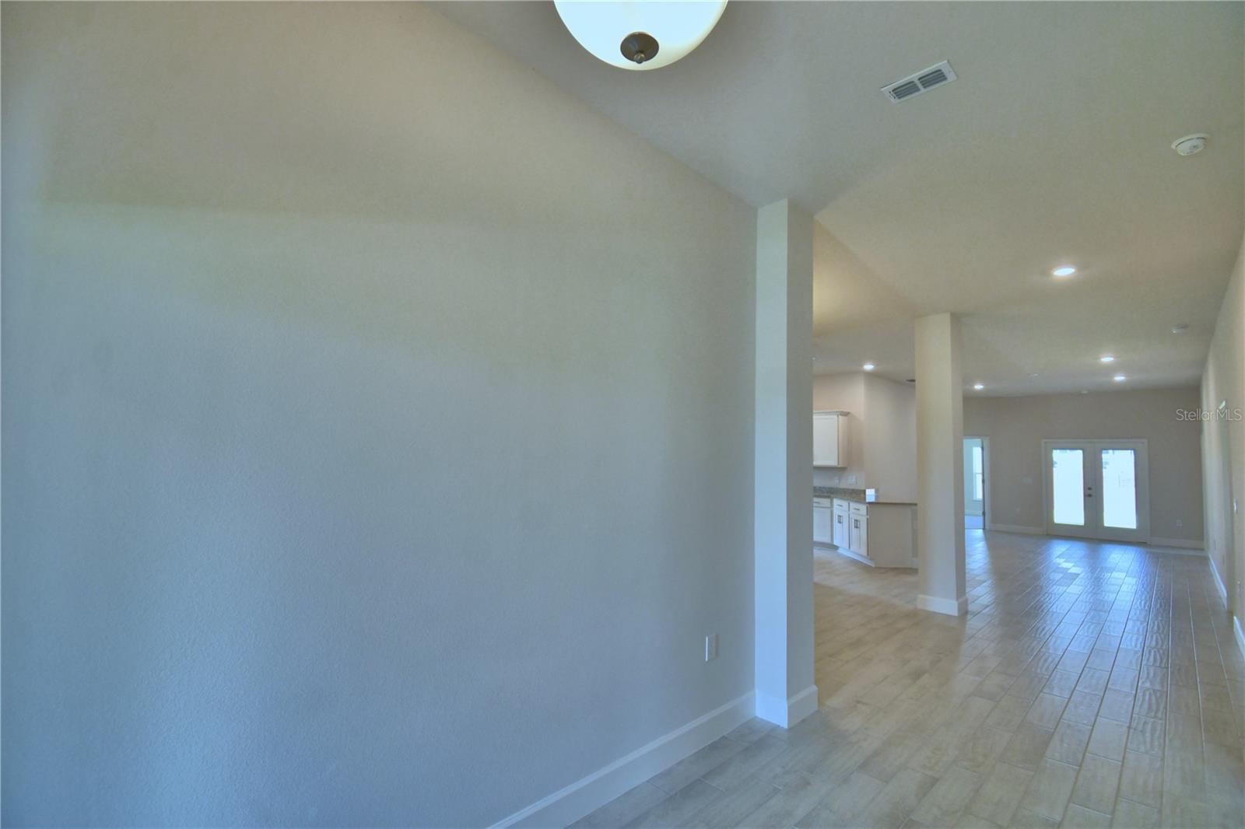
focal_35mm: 15
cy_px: 414
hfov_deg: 100.4
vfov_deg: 77.3
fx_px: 519
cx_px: 622
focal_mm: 10
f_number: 4.5
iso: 400
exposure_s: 1/80
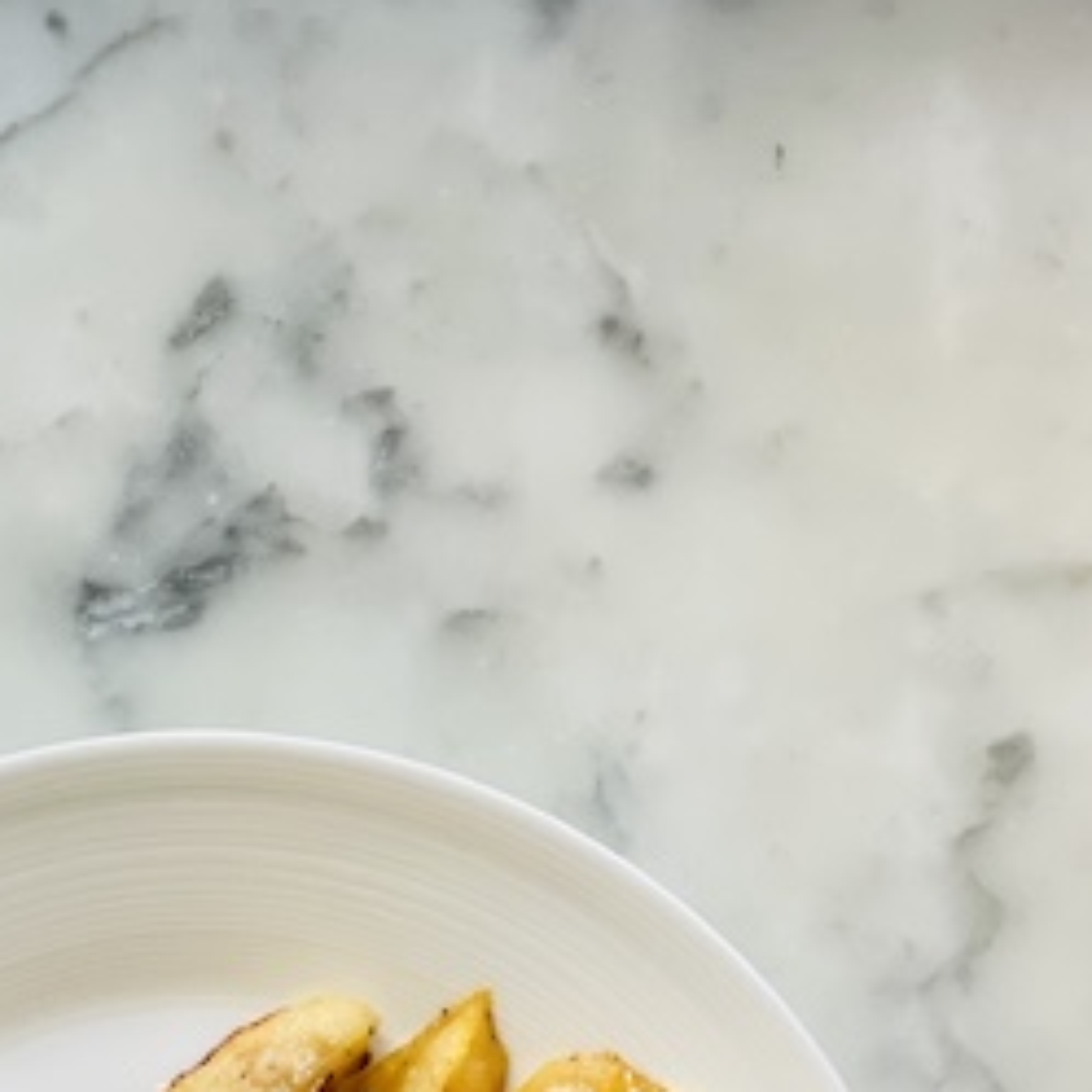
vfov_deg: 13.7
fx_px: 4390
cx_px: 202
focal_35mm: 123
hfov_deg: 14.1
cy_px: 1366
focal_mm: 6
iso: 100
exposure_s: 1/120
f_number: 2
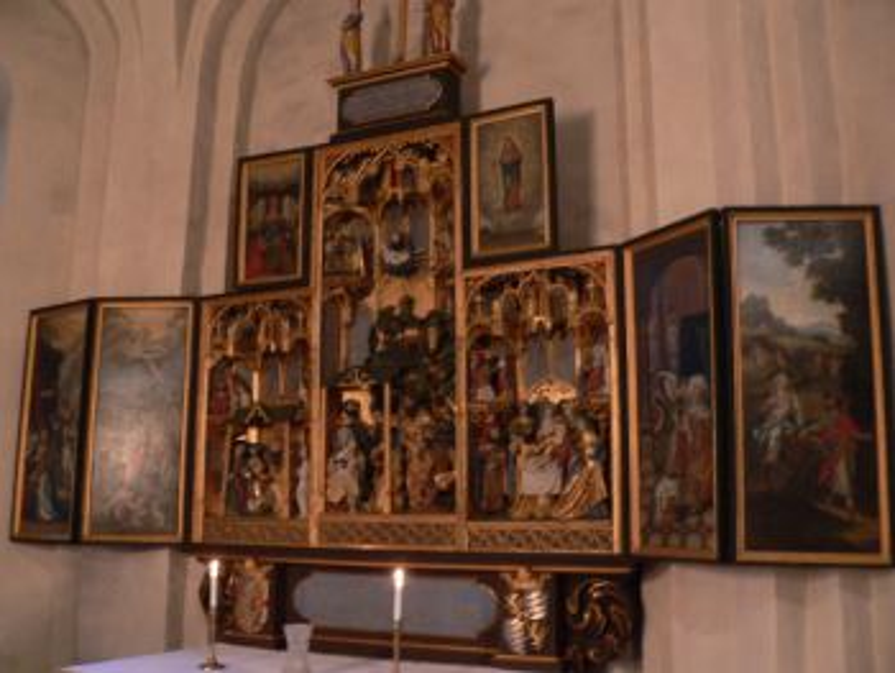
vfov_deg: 39.7
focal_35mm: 36
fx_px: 931
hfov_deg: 51.3
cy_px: 336
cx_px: 448
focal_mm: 6
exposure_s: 1/4
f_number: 2.8
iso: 200
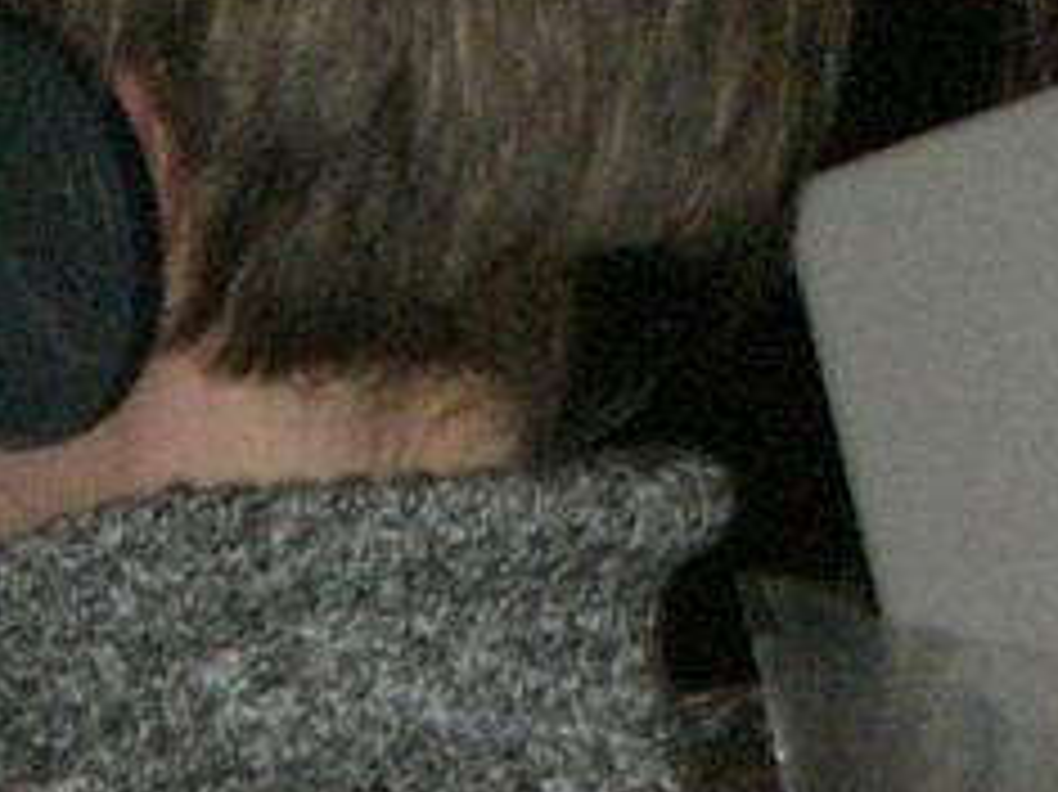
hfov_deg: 3.5
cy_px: -99
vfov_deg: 2.7
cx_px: 1396
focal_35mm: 560
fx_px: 17107
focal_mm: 18.6
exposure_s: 1/60
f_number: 5.2
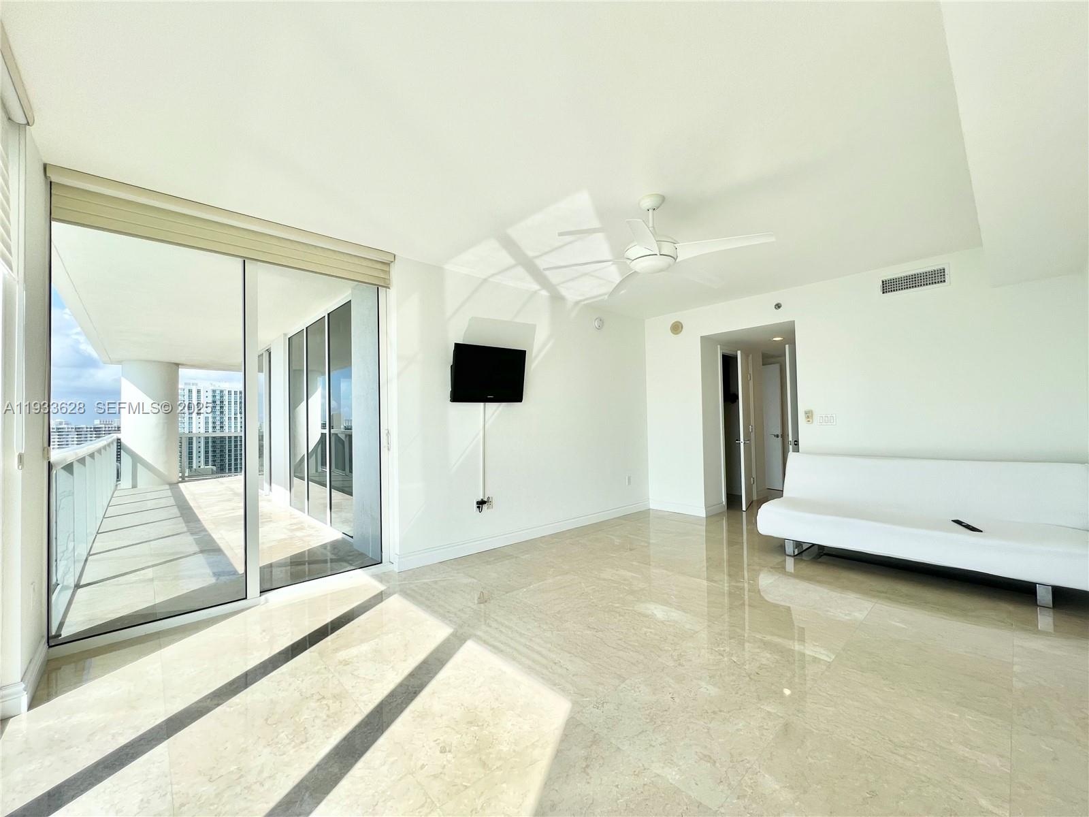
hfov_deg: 106.2
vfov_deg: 89.9
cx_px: 544
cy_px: 408
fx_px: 409
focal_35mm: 13
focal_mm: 1.57
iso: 32
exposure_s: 1/412
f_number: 1.8
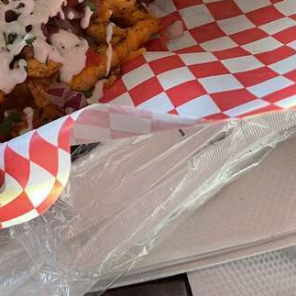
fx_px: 551
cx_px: -40
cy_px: 22
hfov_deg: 27.2
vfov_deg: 28.7
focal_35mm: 57
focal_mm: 5.1
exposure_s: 1/60
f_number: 1.6
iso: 320
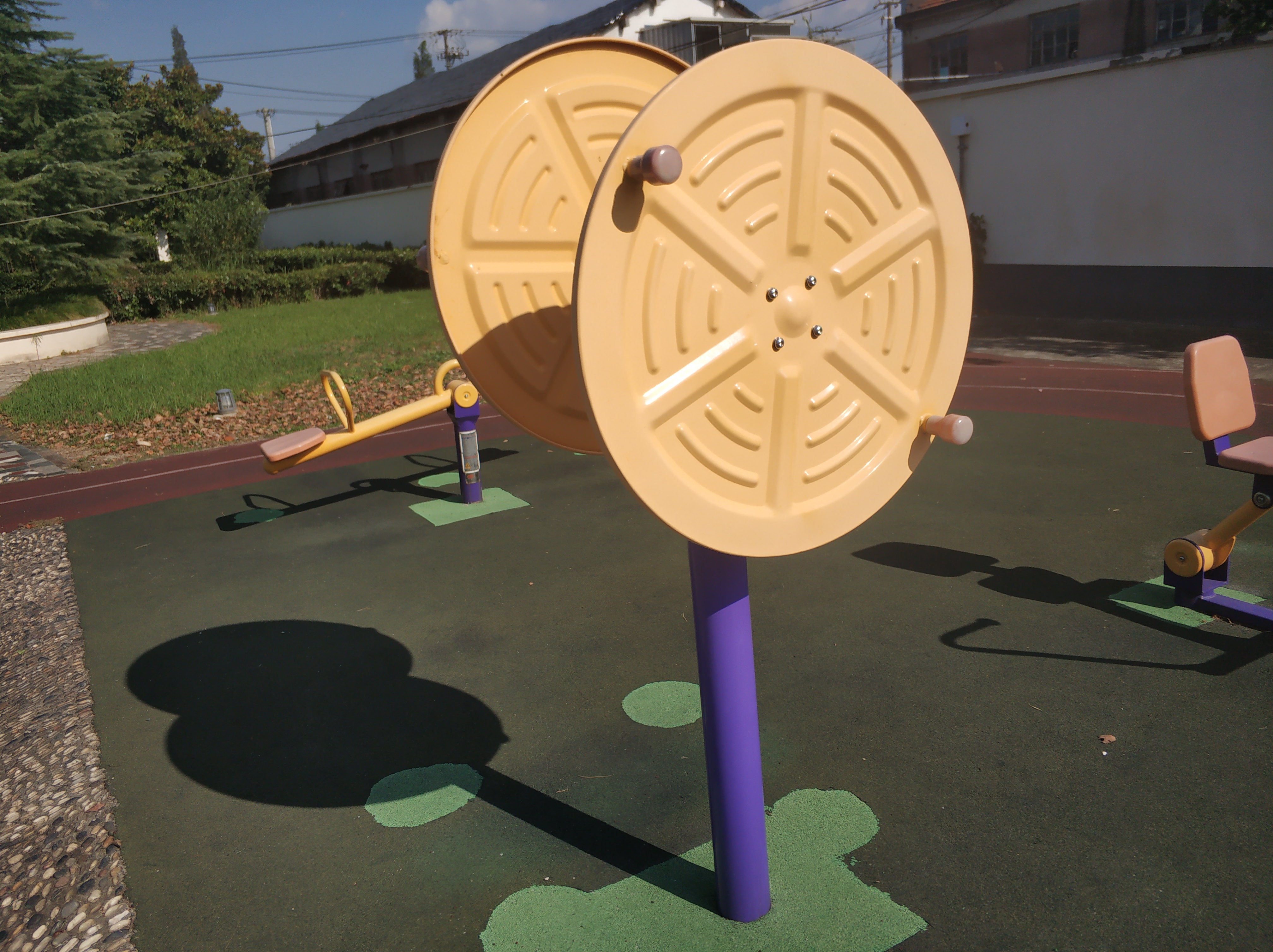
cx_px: 636
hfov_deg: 65.4
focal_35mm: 27
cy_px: 476
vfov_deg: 51.3
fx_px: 992
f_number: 1.8
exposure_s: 1/3545
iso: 117
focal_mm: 3.82
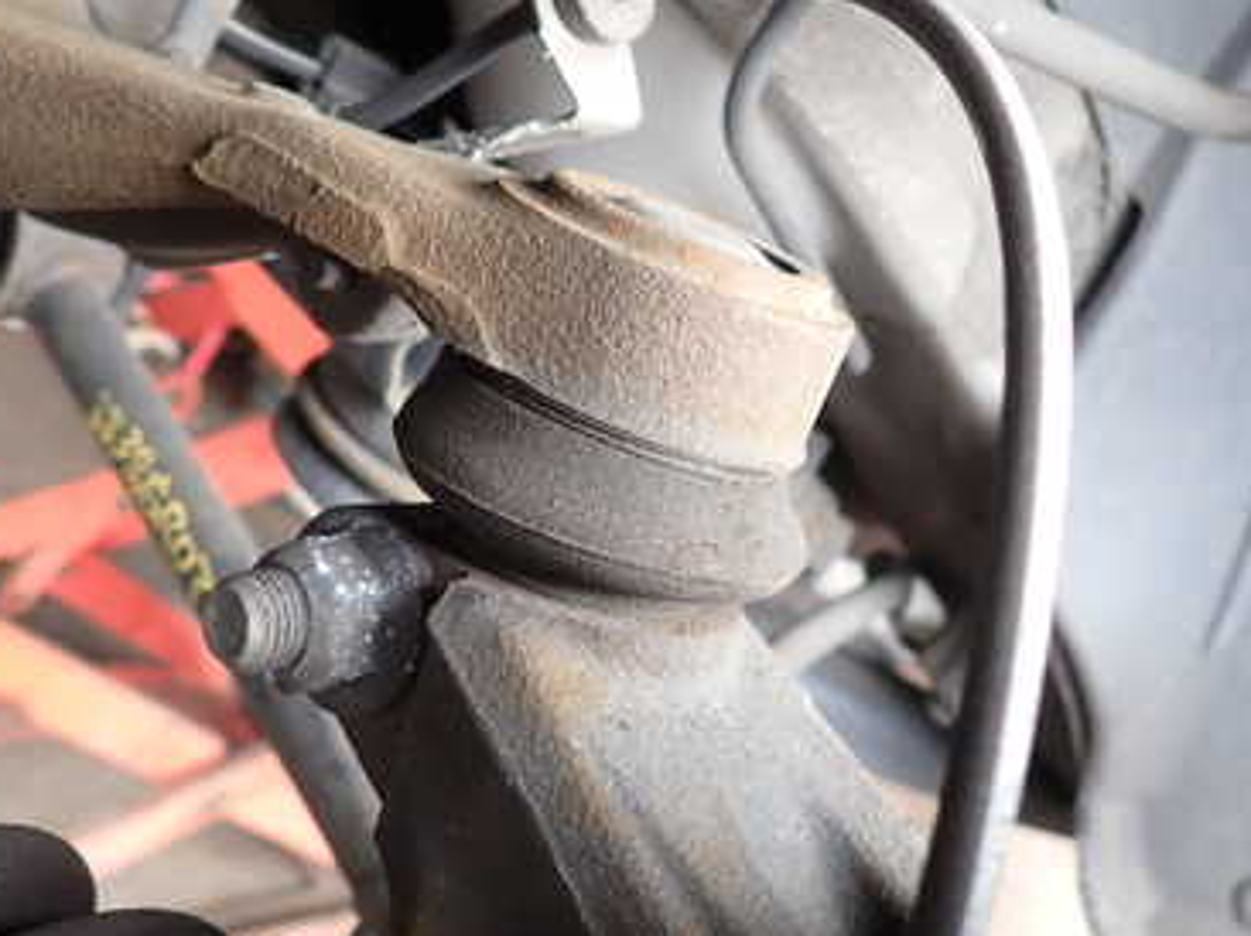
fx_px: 1481
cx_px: 649
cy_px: 379
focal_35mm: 41
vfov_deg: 35.0
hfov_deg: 45.8
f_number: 2
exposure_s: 1/60
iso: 125
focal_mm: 4.5
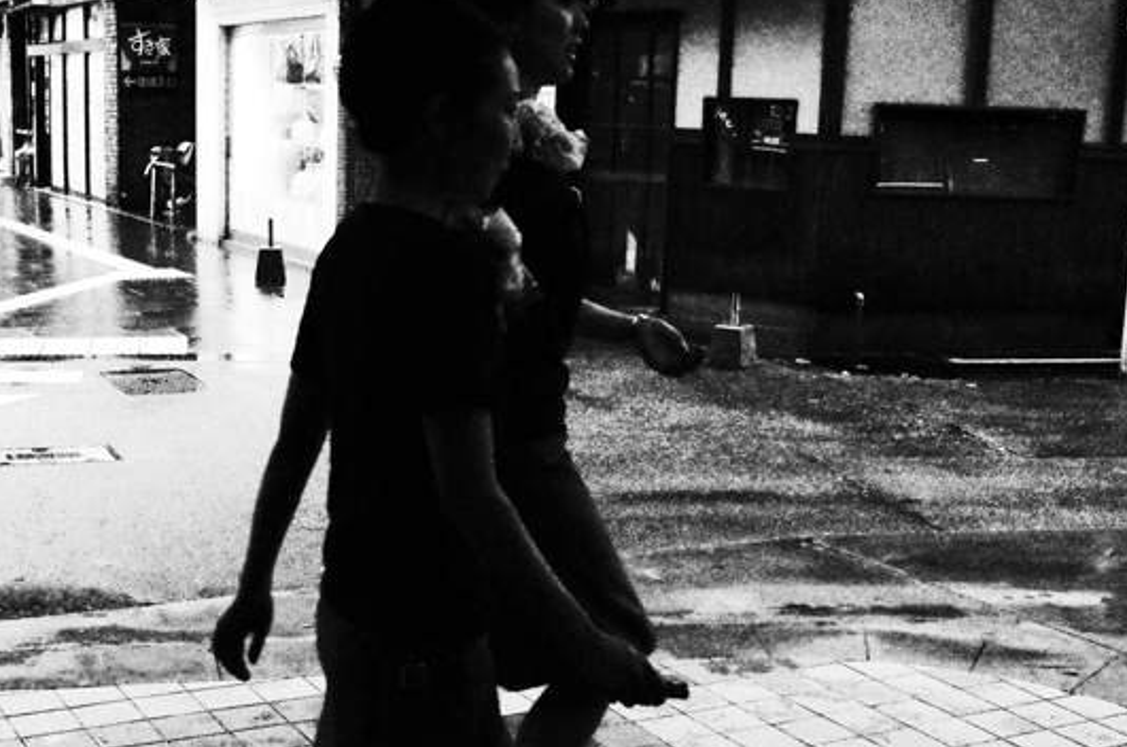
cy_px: 469
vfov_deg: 24.9
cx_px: 456
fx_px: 1687
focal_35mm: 54
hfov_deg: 36.8
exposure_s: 1/250
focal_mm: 18.3
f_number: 5.6
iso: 25600
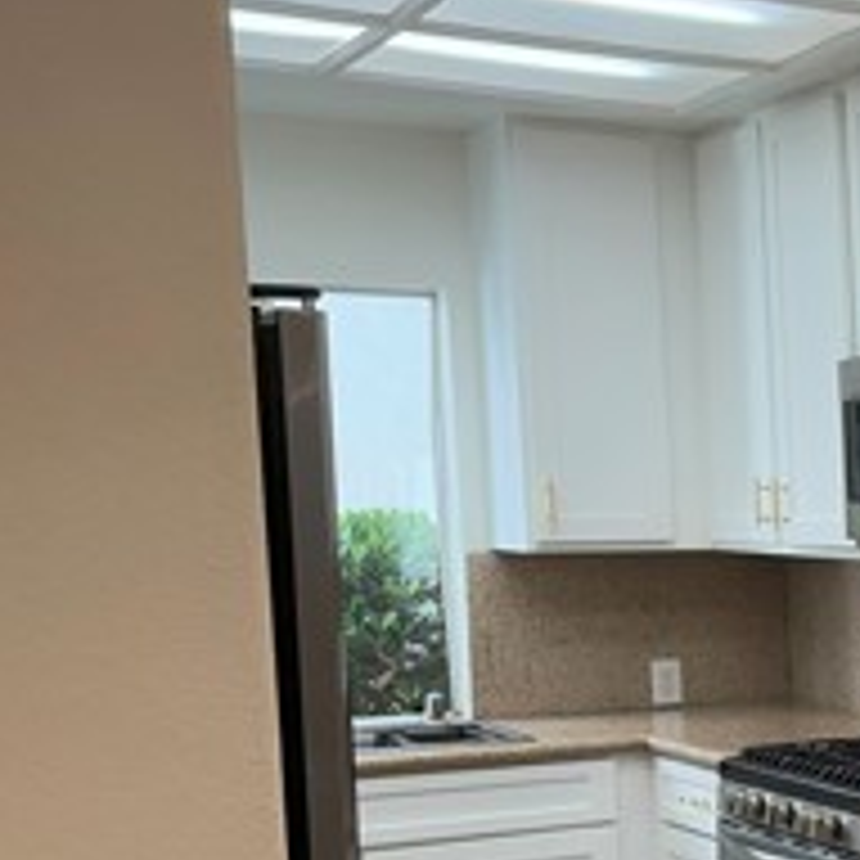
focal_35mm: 71
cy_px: 689
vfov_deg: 23.9
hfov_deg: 20.2
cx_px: 1360
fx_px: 1996
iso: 100
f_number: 1.78
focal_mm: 6.86
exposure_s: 1/120
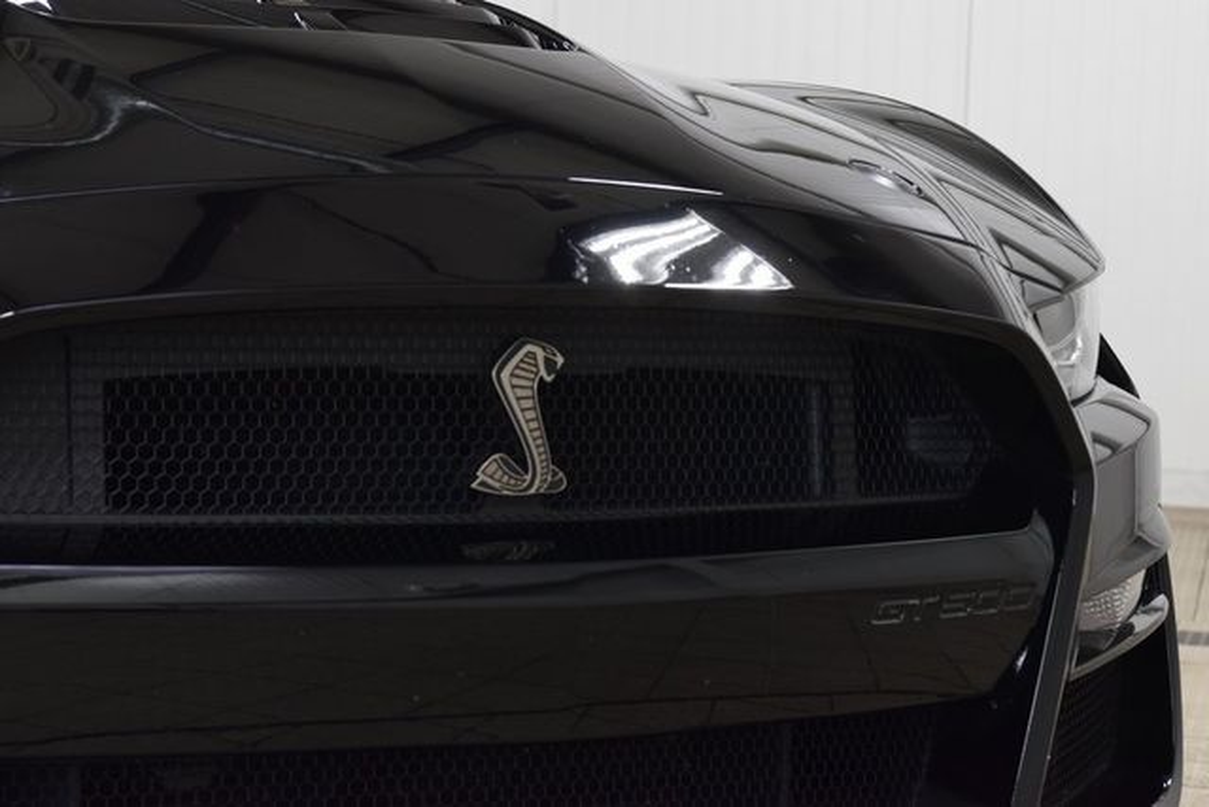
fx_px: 3527
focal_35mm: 105
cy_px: 404
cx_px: 604
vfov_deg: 13.0
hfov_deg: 19.5
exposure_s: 1/30
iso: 1100
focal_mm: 70
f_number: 7.1
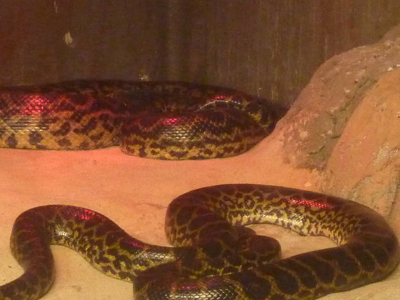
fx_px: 1387
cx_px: 198
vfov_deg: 12.3
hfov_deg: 16.4
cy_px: 163
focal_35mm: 120
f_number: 3.8
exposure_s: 1/15
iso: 800
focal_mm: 7.9
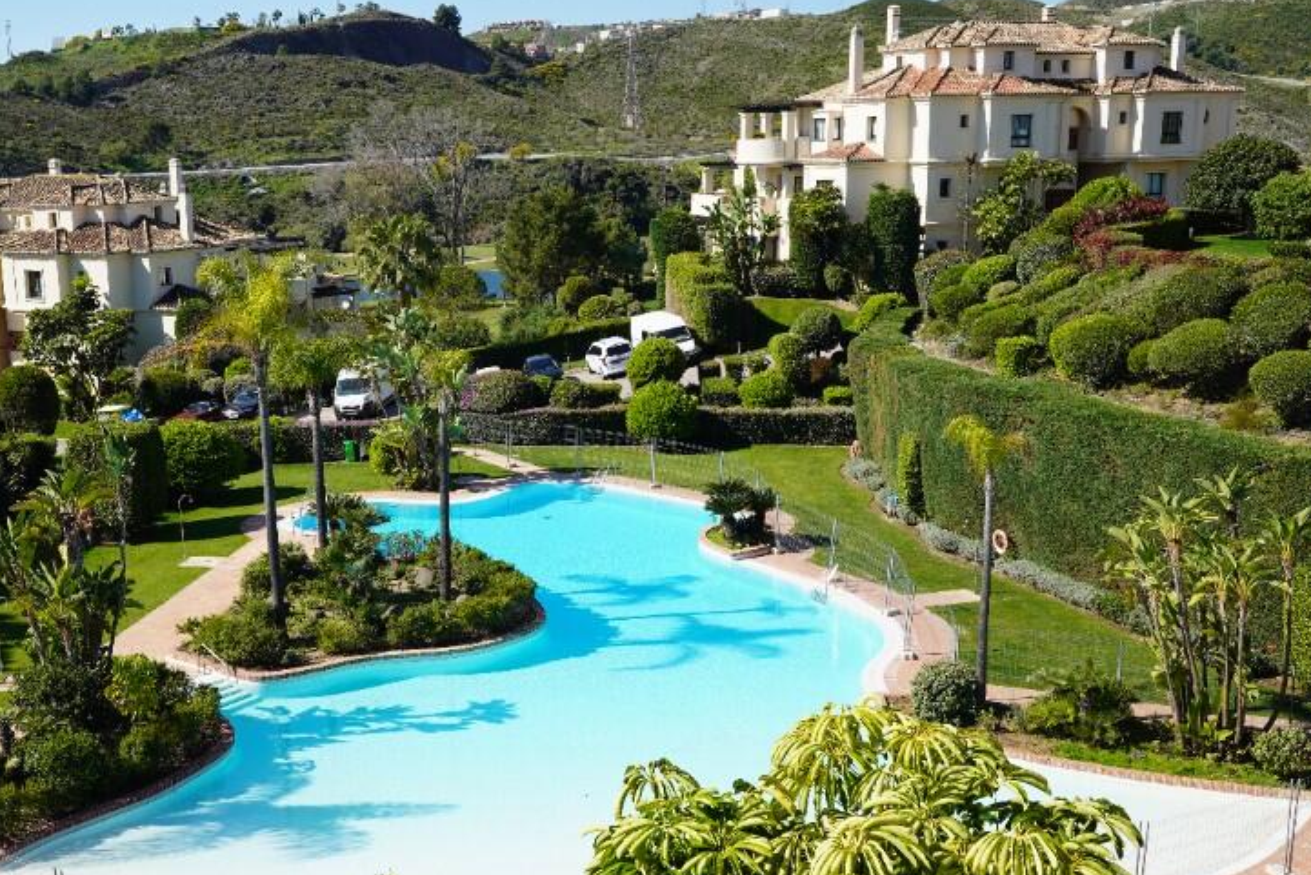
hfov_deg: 44.2
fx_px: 1603
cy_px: 523
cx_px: 520
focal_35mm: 44
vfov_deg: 30.4
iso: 100
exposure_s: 1/160
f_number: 10
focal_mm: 31
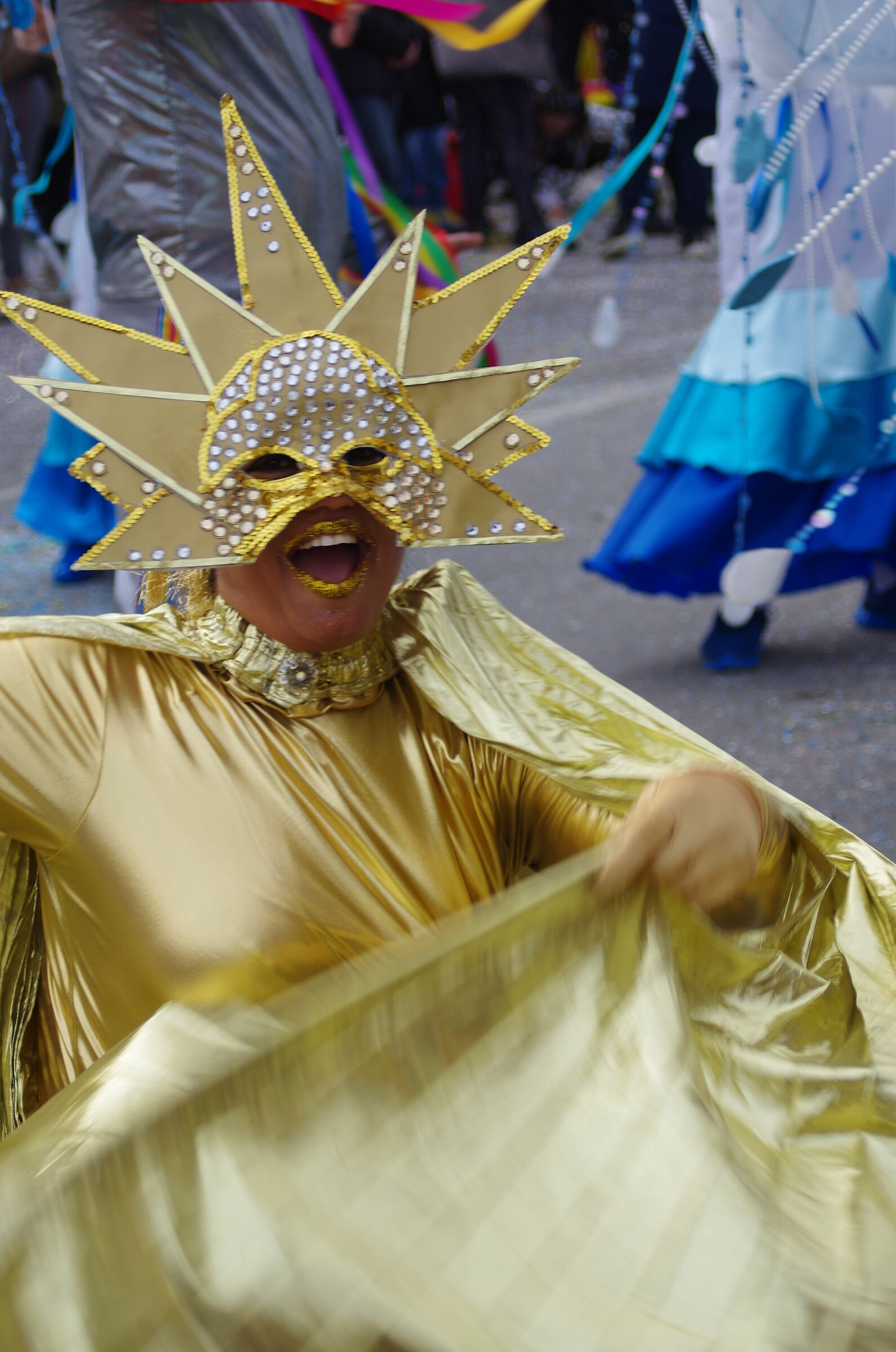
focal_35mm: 109
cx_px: 448
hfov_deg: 12.5
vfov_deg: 18.8
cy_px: 676
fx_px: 4087
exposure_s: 1/125
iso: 100
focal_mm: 73
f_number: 5.6
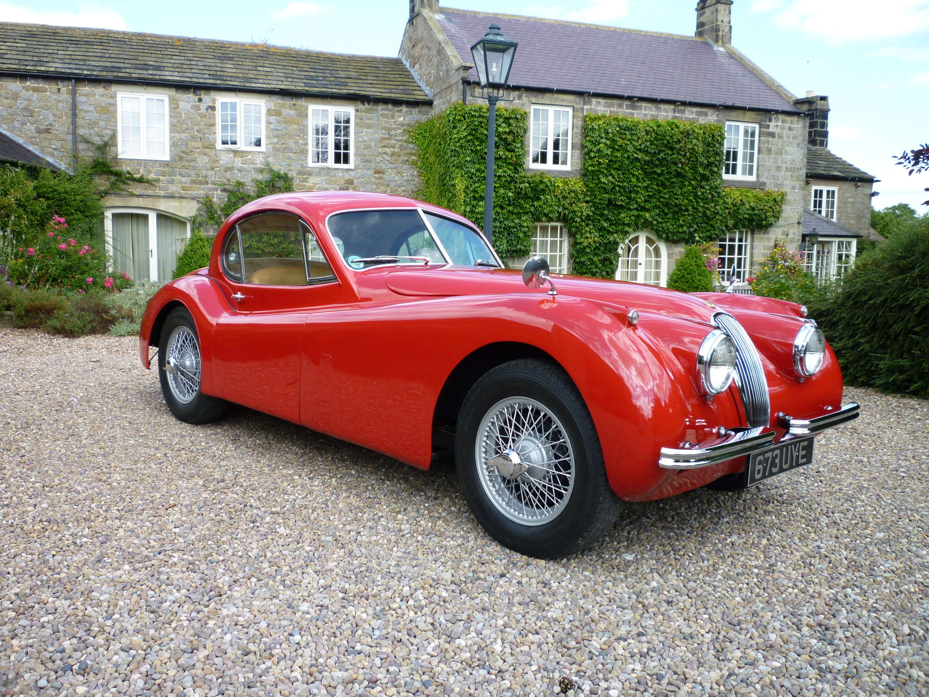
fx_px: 778
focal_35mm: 29
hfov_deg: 61.7
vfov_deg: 48.2
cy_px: 348
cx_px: 464
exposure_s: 1/250
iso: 80
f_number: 3.3
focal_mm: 5.2
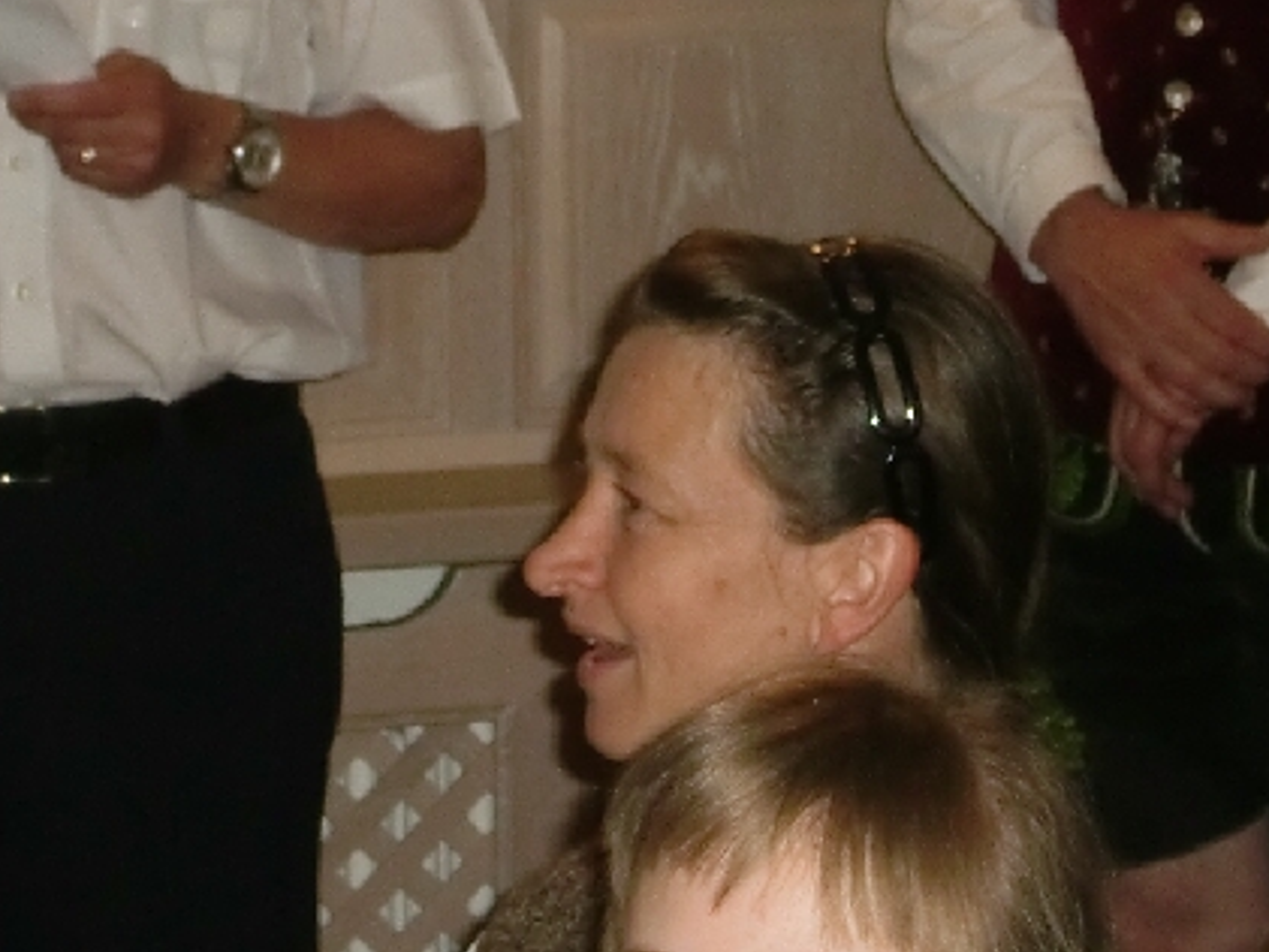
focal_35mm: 180
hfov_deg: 11.0
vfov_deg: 8.2
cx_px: 642
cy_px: -36
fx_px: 6601
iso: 400
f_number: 4.6
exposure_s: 1/30
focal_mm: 13.9
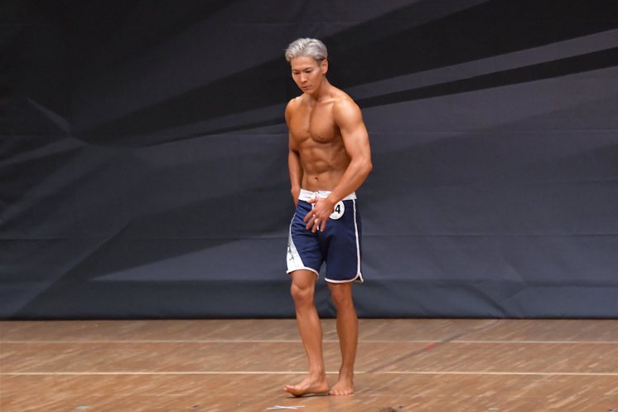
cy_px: 203
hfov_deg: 7.0
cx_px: 320
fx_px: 5080
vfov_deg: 4.6
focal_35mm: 296
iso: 6400
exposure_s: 1/400
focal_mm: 190
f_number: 5.6
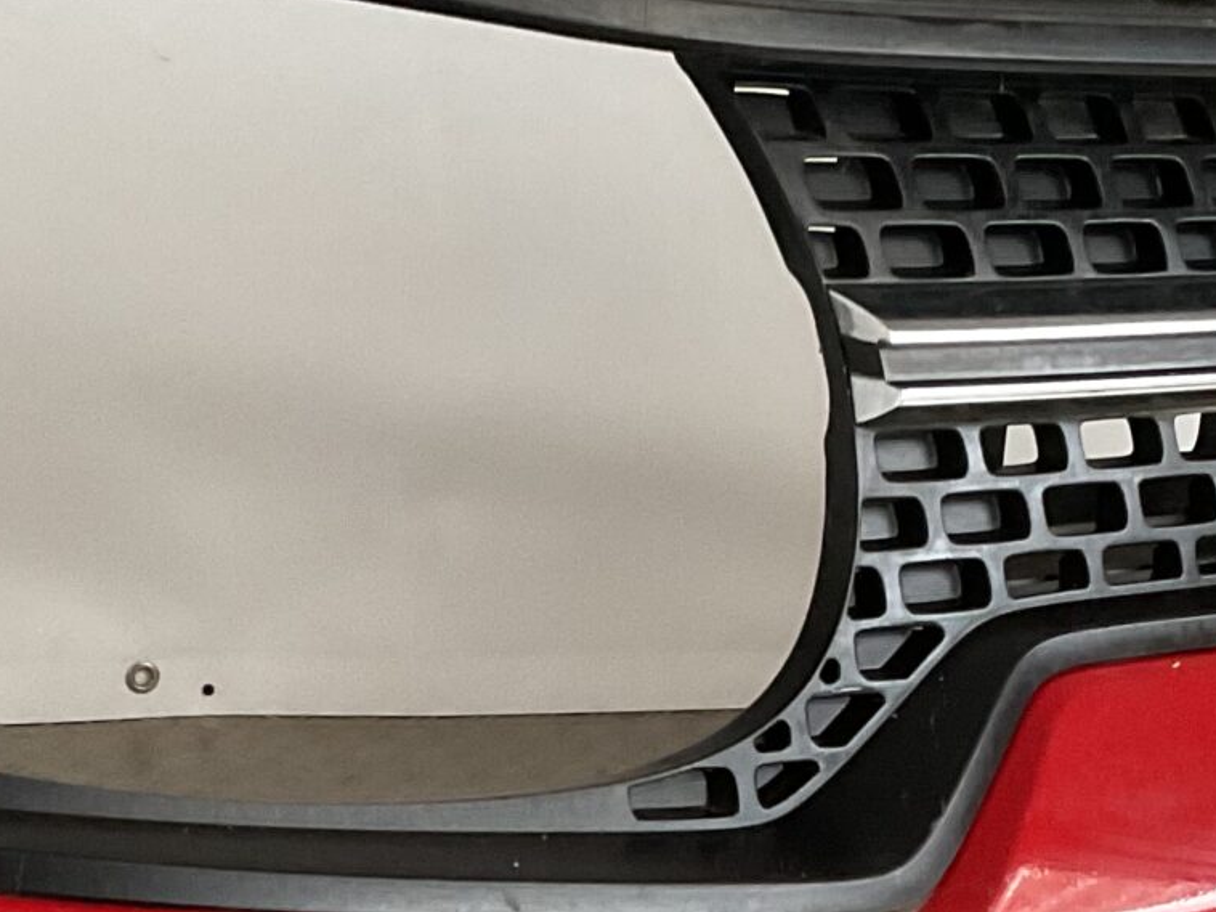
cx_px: 443
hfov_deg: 20.0
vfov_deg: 14.7
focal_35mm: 98
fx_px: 3441
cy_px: 1016
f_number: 1.8
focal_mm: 3
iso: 200
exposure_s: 1/60
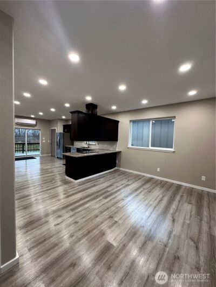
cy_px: 144
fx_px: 116
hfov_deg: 85.7
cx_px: 108
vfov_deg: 102.1
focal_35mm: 14
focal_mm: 2.22
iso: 250
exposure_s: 1/120
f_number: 2.2
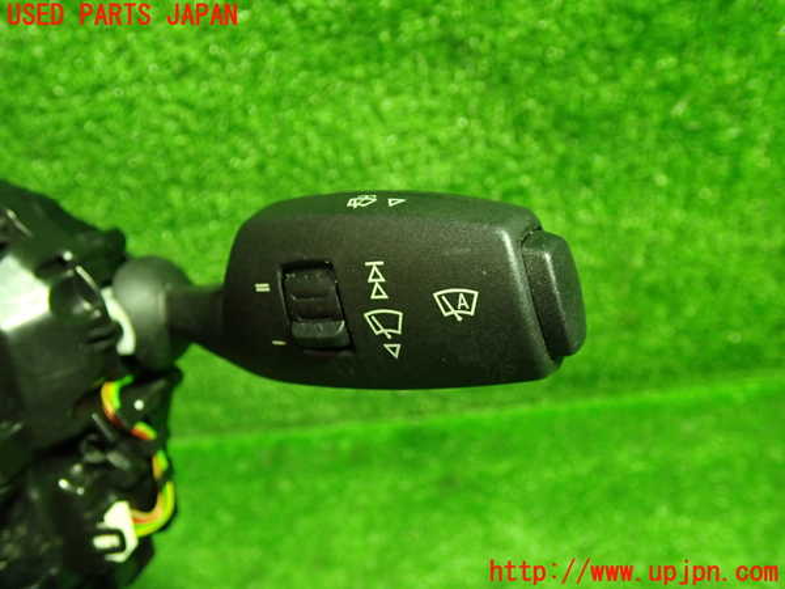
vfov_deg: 46.8
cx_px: 392
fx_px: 680
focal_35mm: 30
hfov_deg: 60.0
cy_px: 294
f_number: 2.3
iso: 500
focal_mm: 5.4
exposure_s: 1/30
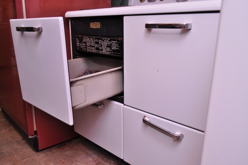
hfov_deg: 57.3
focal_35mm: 33
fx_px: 227
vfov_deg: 39.9
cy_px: 82
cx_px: 124
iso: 250
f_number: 5
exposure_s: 1/125
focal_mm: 22
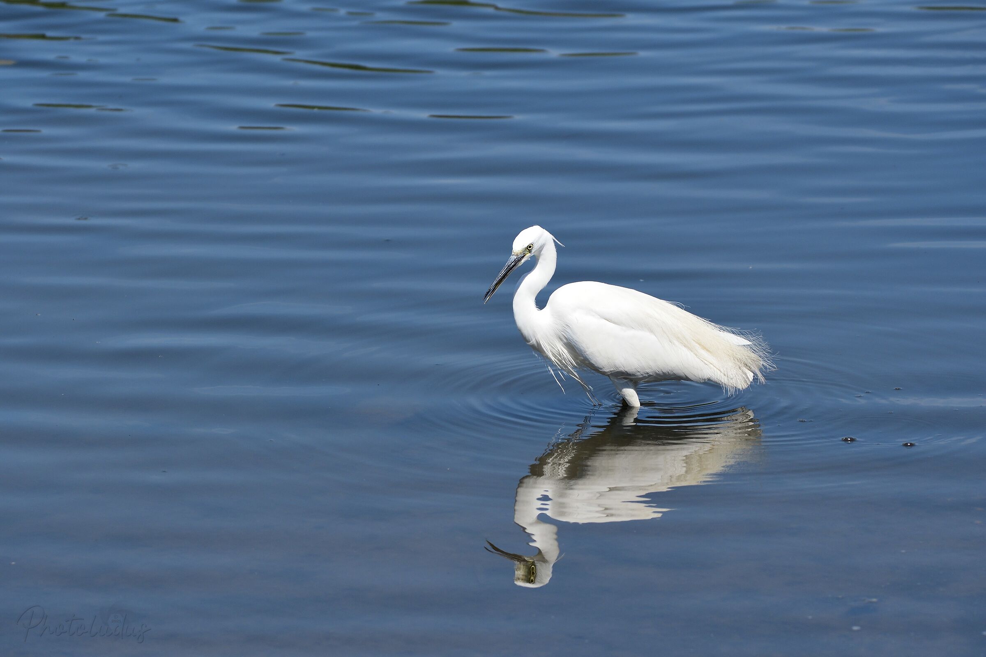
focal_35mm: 450
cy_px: 328
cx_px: 493
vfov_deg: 3.1
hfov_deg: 4.6
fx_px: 12324
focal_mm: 300
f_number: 6.3
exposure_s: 1/2000
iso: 320
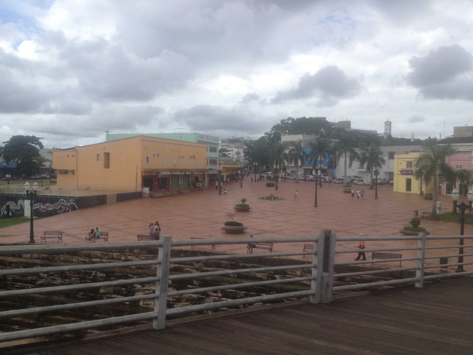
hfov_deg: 52.6
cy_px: 178
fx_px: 478
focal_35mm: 35
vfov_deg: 40.7
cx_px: 236
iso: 50
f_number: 2.4
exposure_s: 1/1381
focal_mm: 4.28
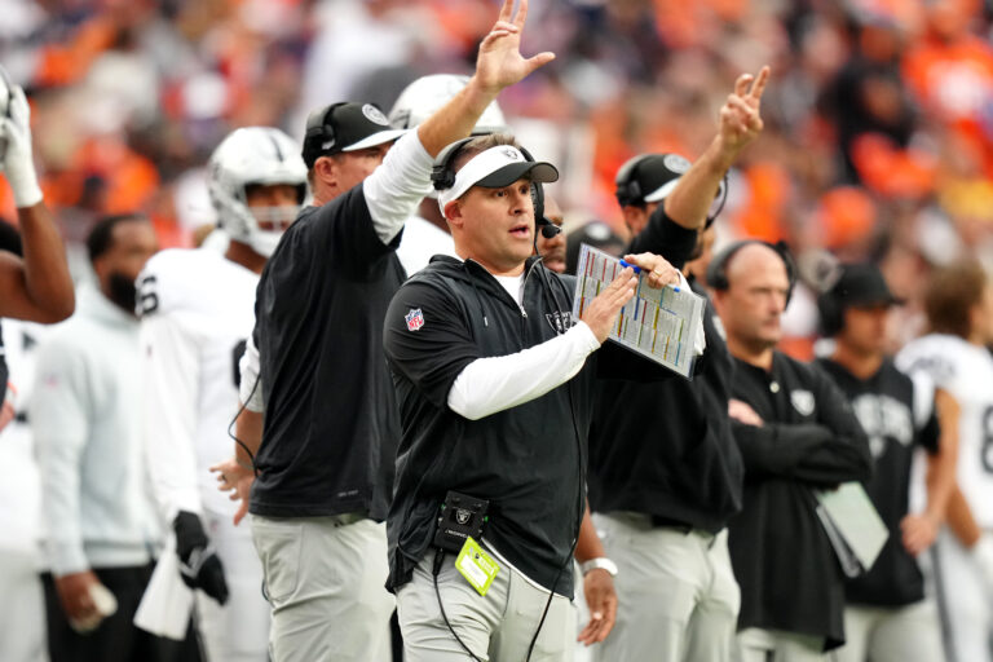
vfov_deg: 2.3
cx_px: 496
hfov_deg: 3.4
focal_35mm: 600
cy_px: 331
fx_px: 16549
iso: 3200
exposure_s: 1/4000
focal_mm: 400
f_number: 2.8
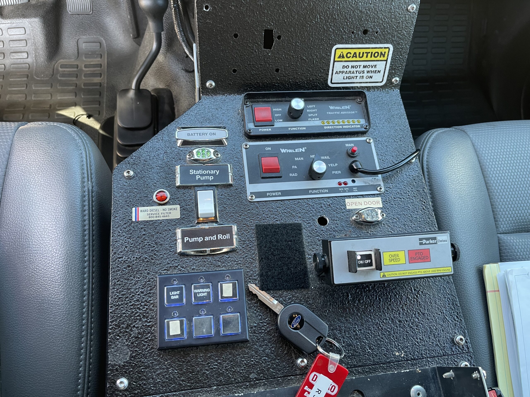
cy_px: 198
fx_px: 398
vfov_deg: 53.1
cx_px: 265
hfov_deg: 67.3
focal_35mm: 26
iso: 125
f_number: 1.6
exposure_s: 1/99
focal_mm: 5.1
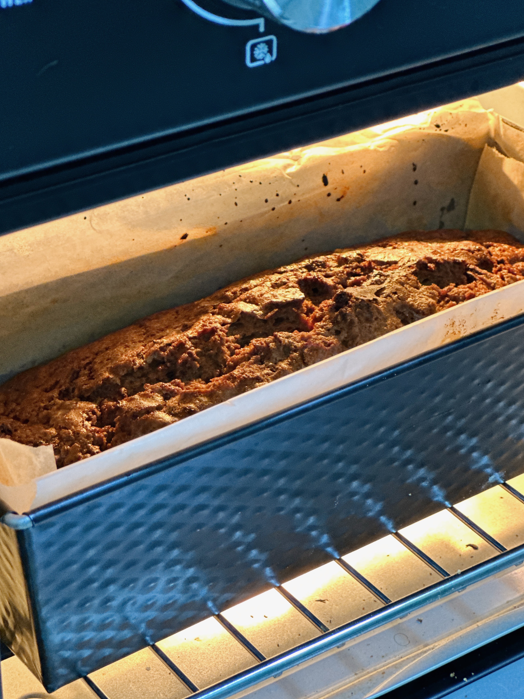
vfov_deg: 21.8
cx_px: 234
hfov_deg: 16.4
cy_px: 338
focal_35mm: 90
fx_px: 1817
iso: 400
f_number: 2.8
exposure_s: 1/14
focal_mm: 9
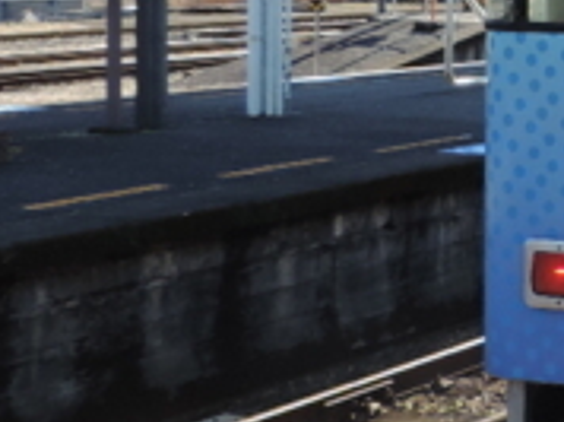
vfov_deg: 13.4
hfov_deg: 15.5
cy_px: -29
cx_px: 1033
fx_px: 1757
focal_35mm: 108
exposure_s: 1/250
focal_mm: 4.3
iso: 80
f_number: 3
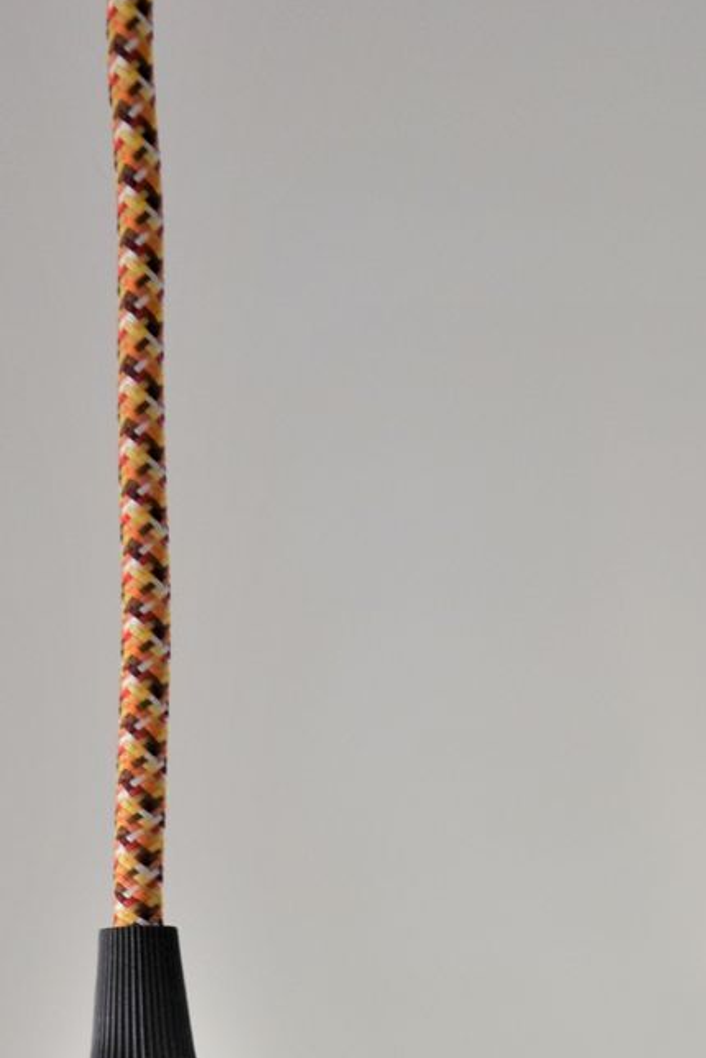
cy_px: 1024
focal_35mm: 132
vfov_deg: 15.3
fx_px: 3879
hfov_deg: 10.4
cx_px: 410
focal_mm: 42
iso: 450
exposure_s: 1/60
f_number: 4.8
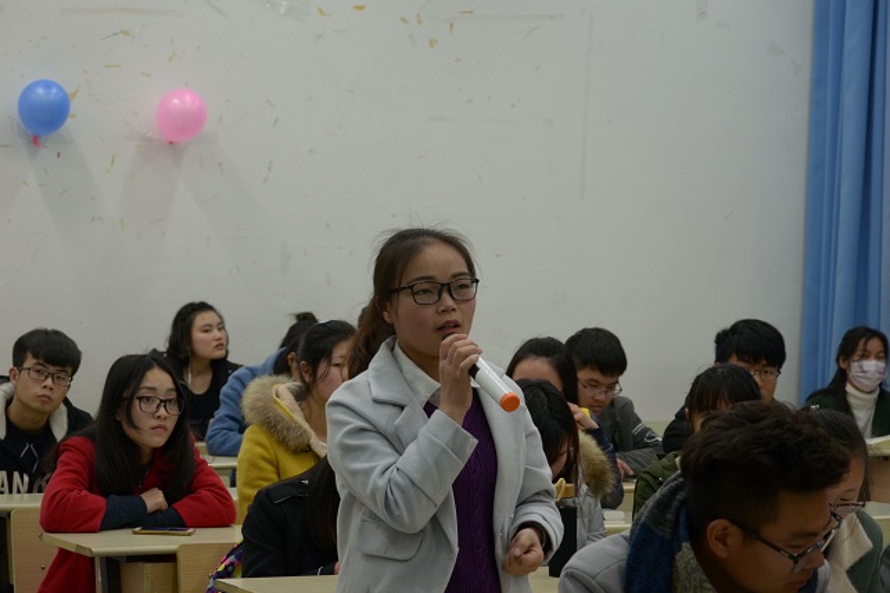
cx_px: 441
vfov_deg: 13.7
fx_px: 2472
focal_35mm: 100
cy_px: 296
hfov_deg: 20.4
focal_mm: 66
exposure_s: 1/25
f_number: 5.6
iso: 800
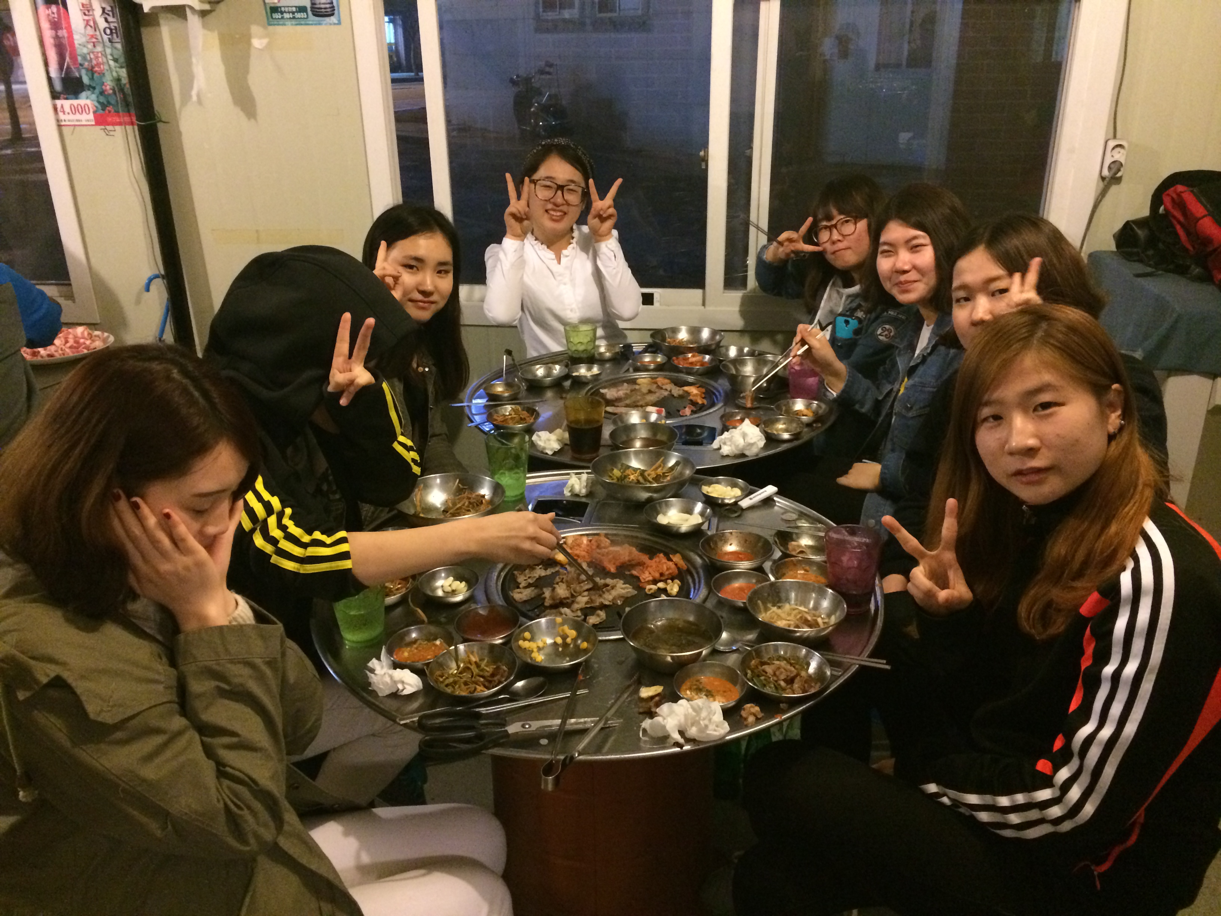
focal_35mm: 30
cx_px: 610
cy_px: 458
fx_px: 1058
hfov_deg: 60.0
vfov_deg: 46.8
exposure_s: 1/15
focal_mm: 4.12
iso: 500
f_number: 2.2
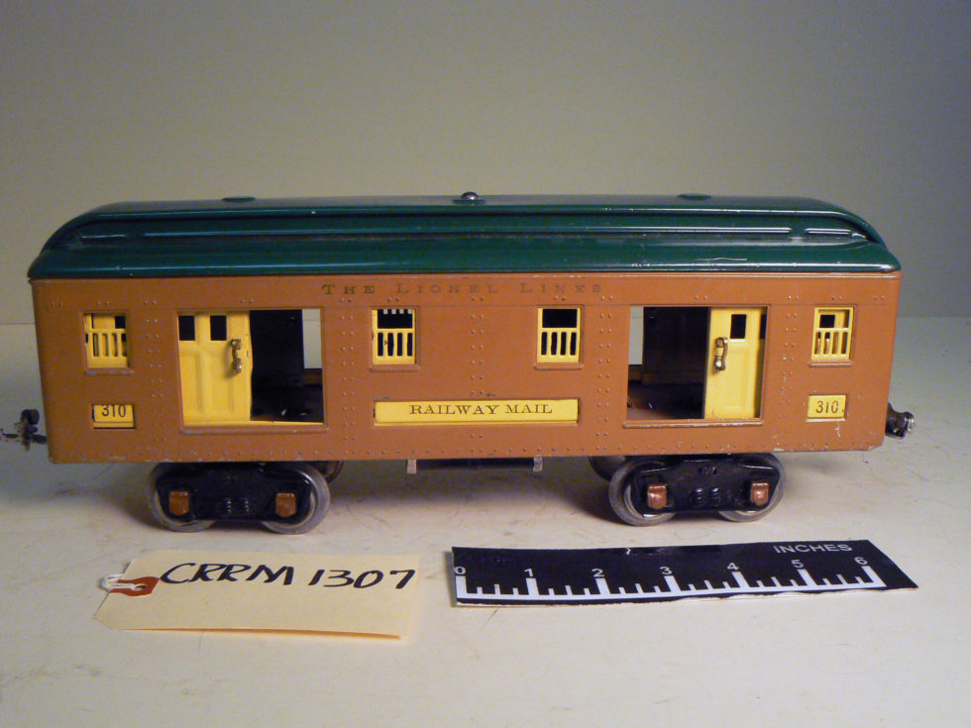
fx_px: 1010
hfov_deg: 51.4
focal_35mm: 36
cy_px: 364
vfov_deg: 39.7
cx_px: 486
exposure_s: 1/125
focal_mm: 6
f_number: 5.6
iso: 400
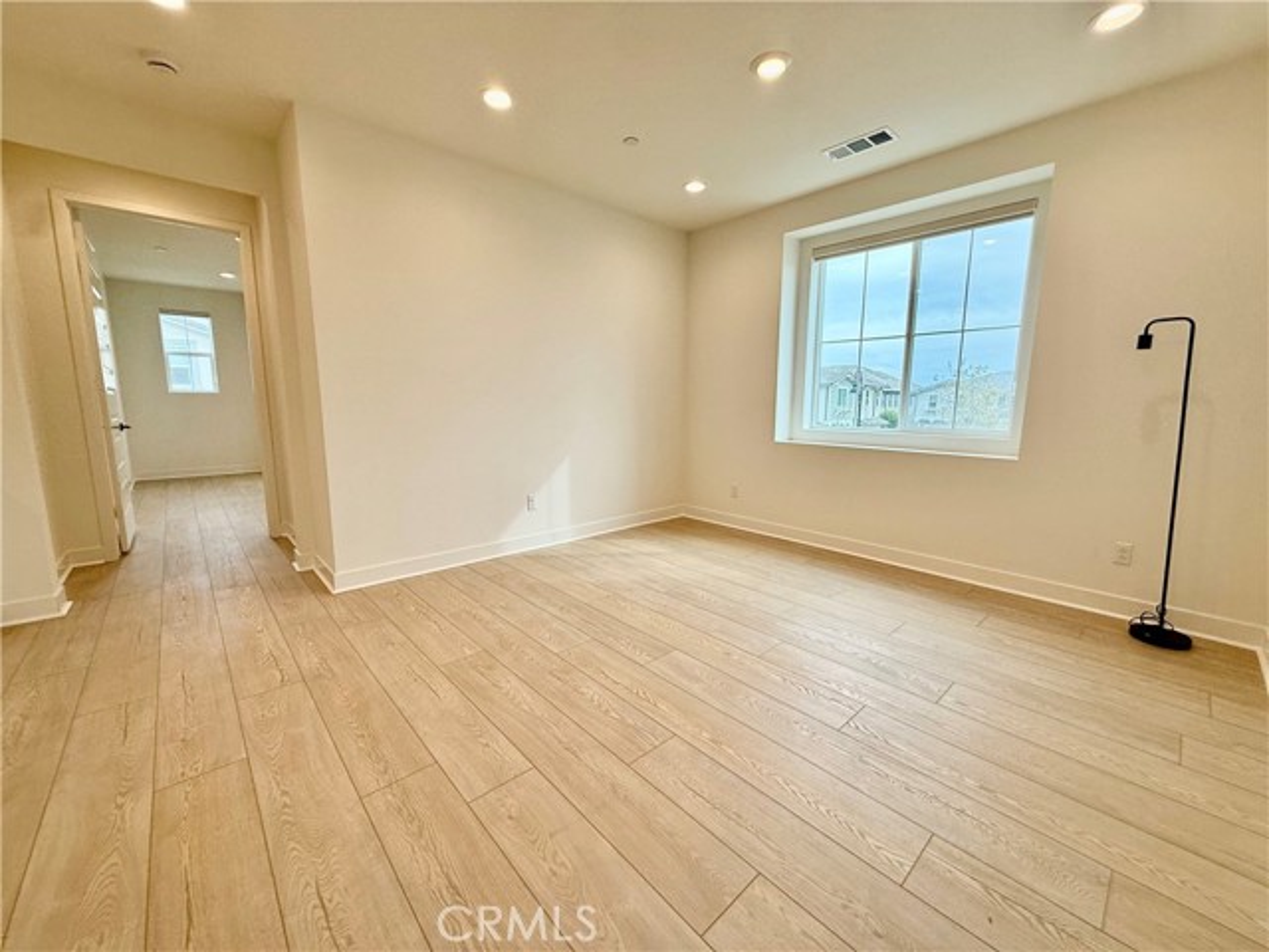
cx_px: 634
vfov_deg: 85.7
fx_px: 513
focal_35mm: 14
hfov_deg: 102.1
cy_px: 476
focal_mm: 2.22
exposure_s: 1/186
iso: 64
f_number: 2.2
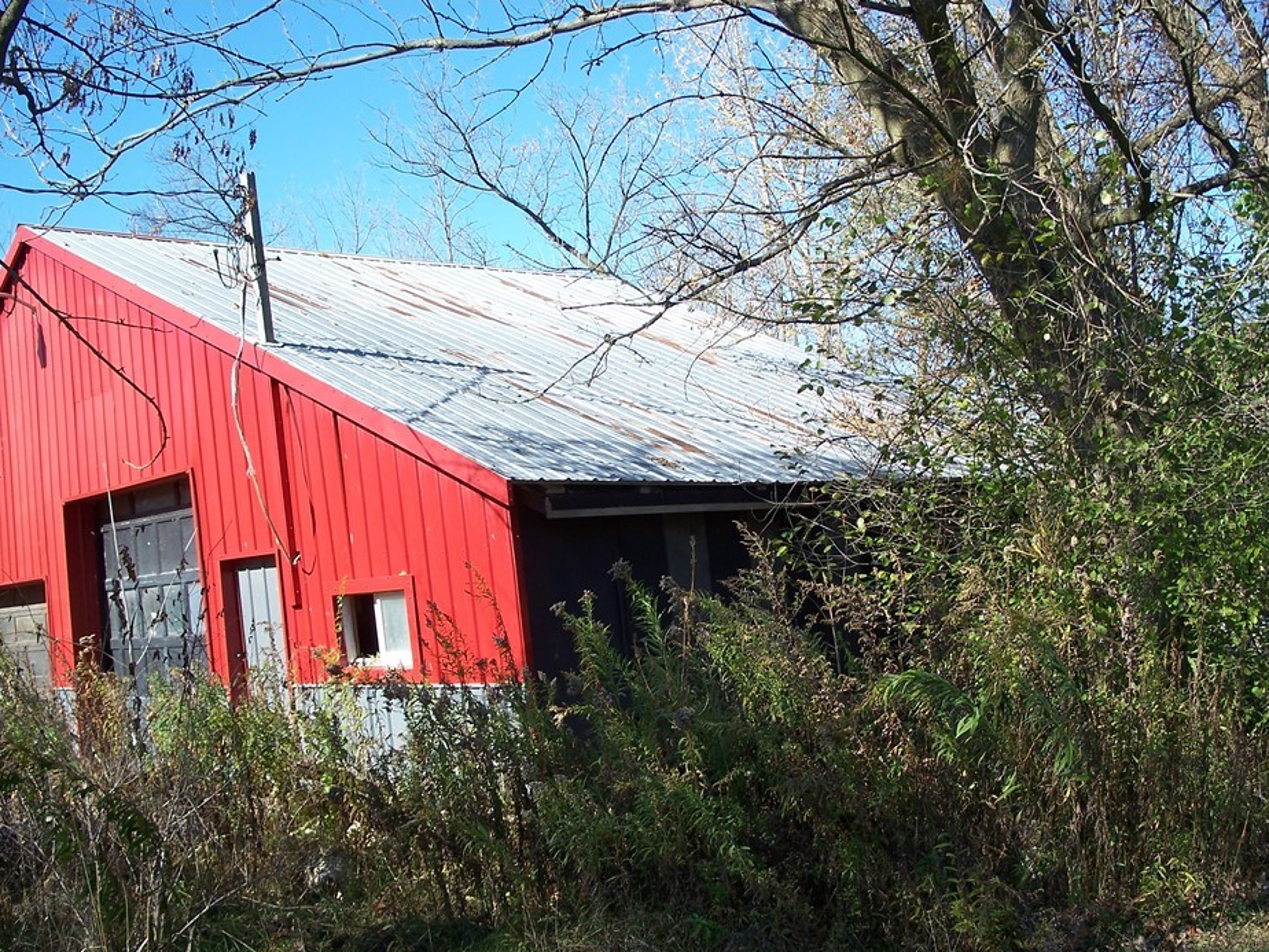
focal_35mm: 41
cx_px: 622
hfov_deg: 45.8
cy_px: 525
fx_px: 1503
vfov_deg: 35.1
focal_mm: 7.8
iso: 64
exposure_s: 1/400
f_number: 2.8
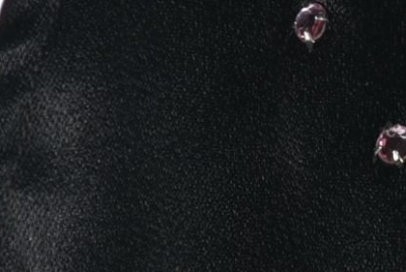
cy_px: 52
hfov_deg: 1.4
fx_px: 16878
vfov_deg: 0.9
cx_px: 985
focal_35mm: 1495
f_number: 10
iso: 200
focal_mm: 140
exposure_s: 1/125
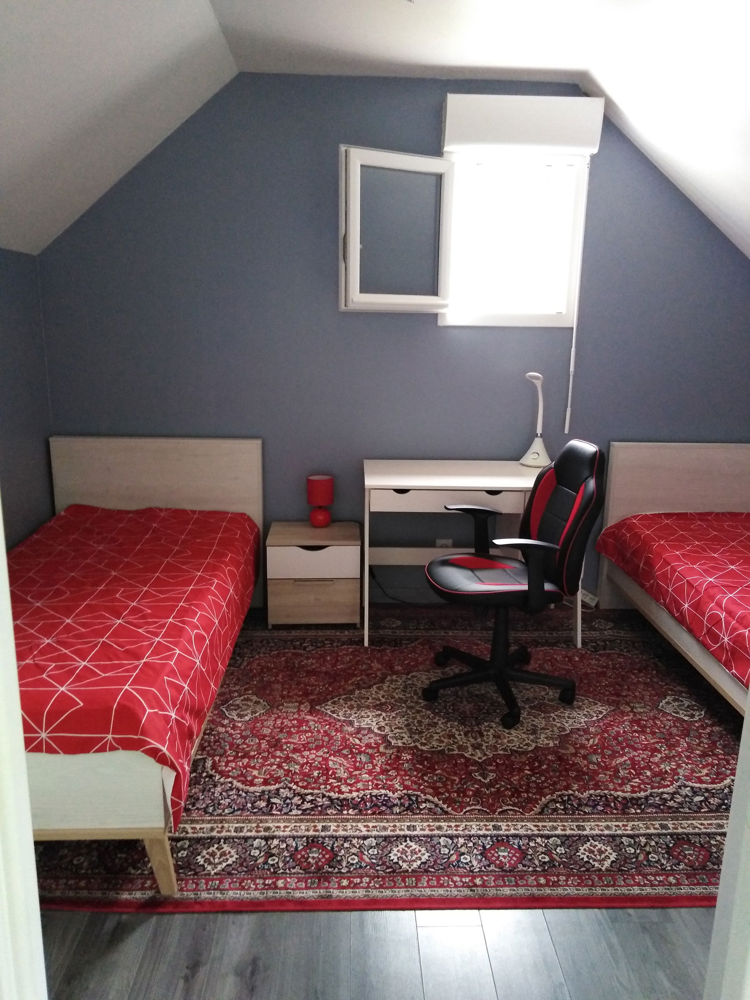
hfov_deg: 54.9
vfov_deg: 69.4
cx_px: 375
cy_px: 500
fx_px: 722
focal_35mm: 25
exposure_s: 1/15
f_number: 2.2
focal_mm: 3.46
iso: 739
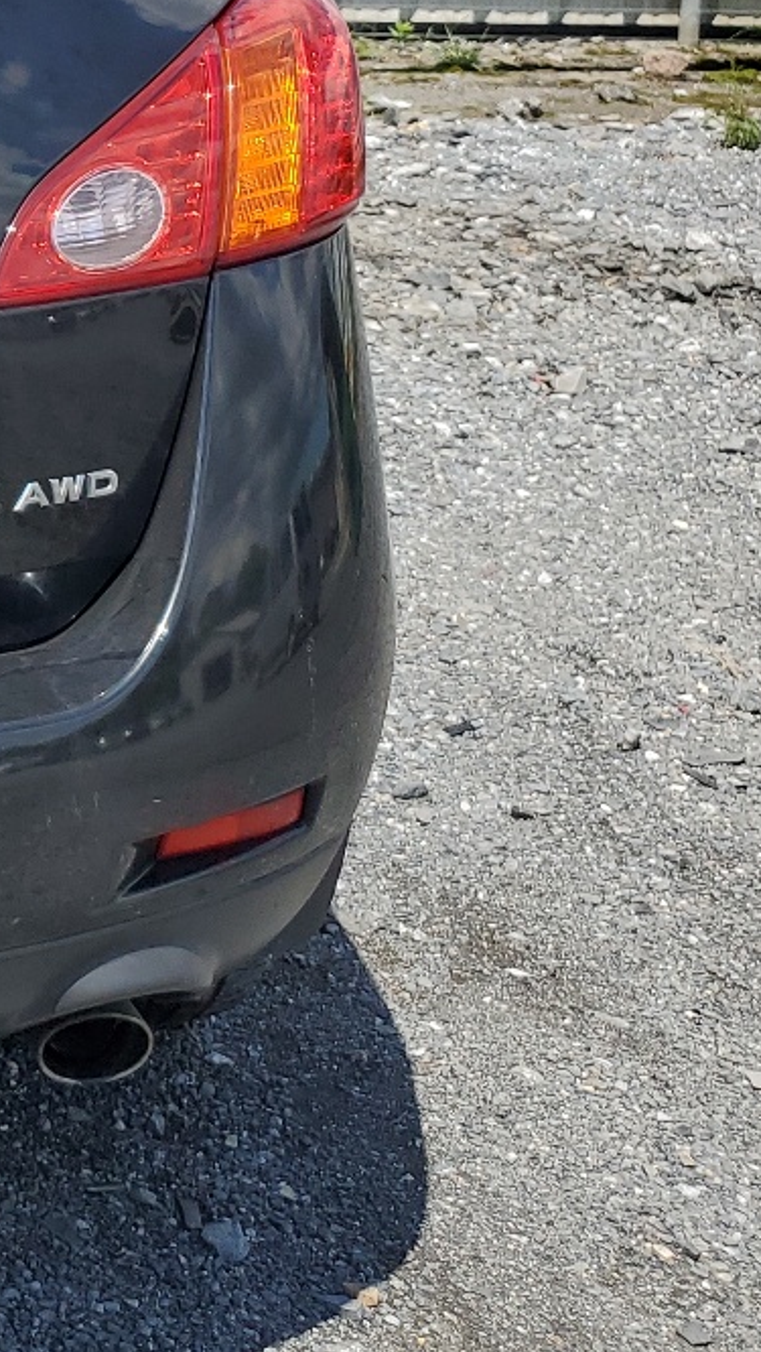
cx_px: -643
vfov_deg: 30.1
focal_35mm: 68
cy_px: 231
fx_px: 2438
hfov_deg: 15.2
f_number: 1.5
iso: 50
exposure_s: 1/3333
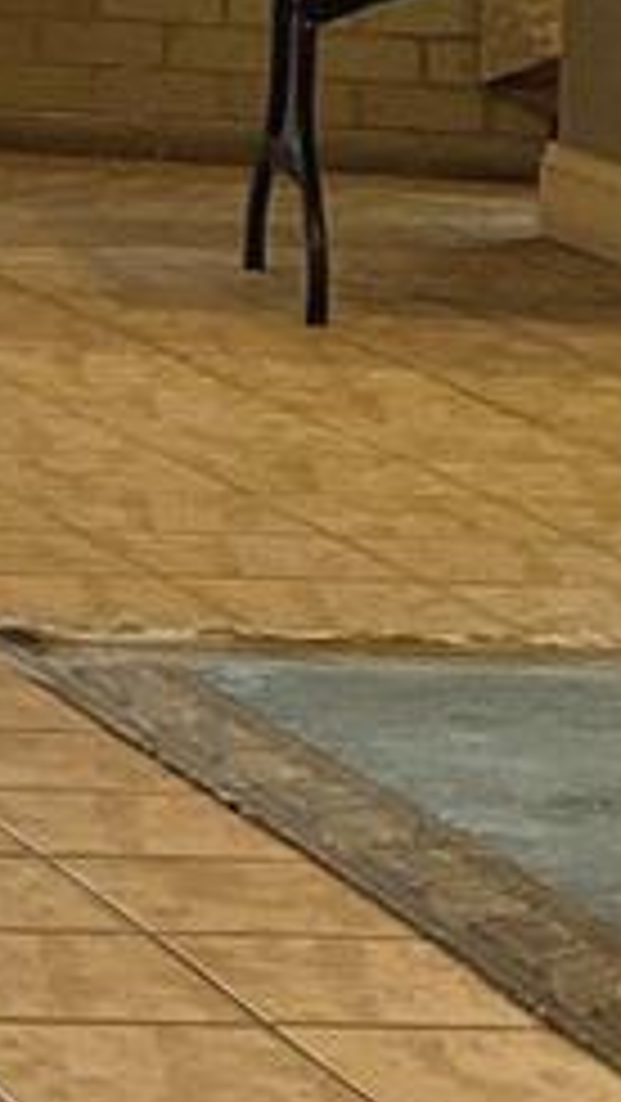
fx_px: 6931
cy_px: -445
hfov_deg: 4.6
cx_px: -2070
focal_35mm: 237
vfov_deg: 8.9
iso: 125
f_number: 1.5
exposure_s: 1/120
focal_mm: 5.7
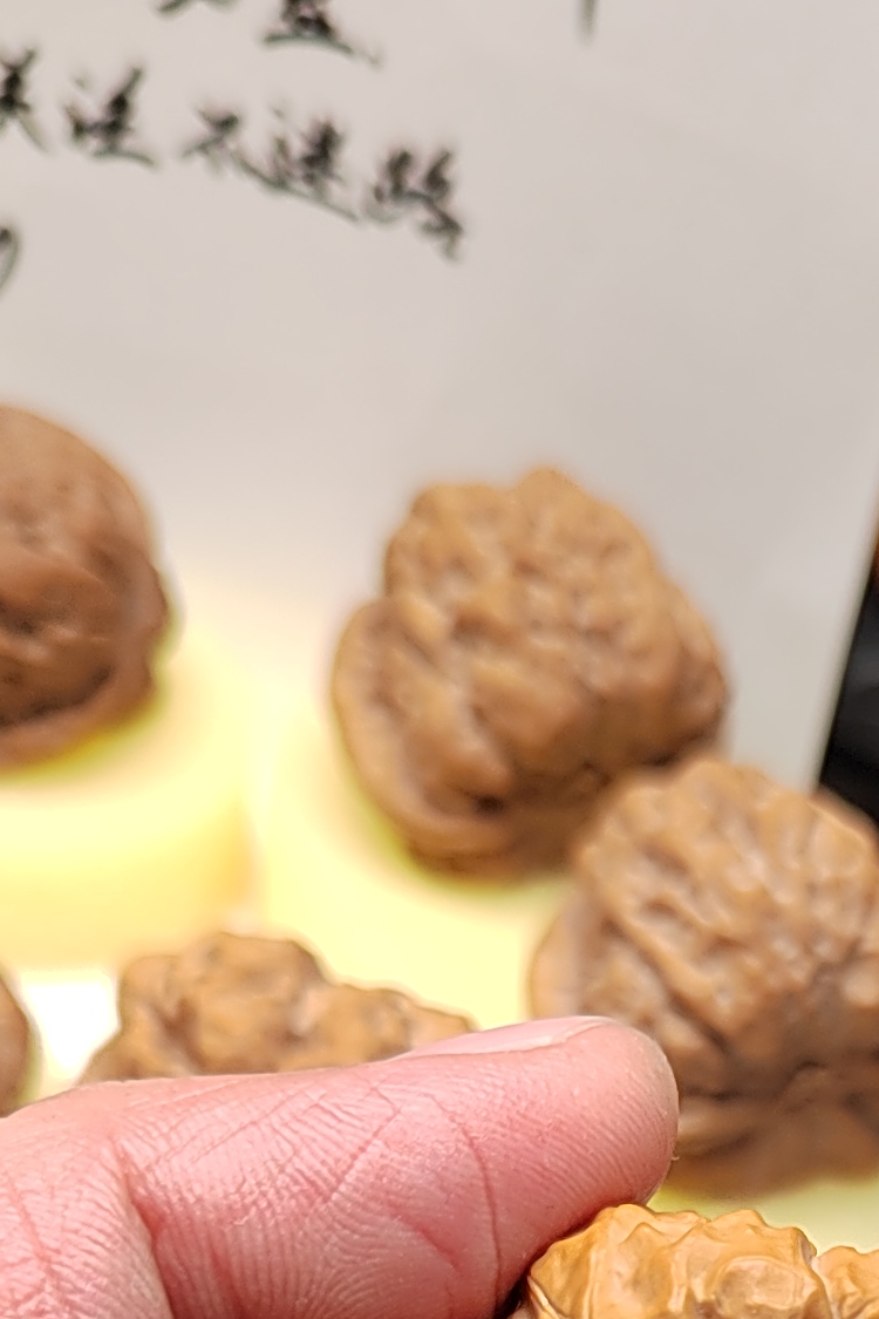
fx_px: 3040
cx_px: 1095
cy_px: 1801
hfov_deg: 15.7
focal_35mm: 83
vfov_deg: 21.6
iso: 157
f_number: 1.9
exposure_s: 1/100
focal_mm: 5.52
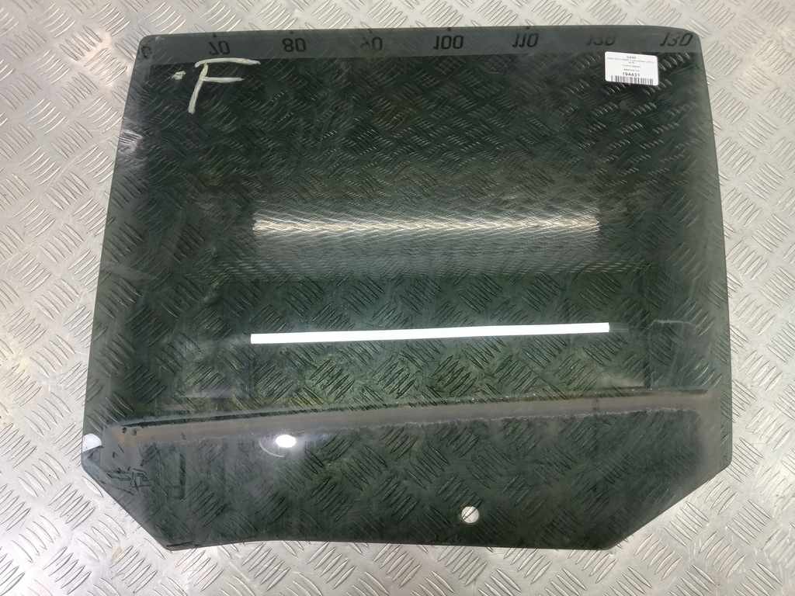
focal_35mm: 23
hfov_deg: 73.9
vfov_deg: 58.9
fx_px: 528
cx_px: 398
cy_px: 298
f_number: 1.6
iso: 228
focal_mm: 4.11
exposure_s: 1/50
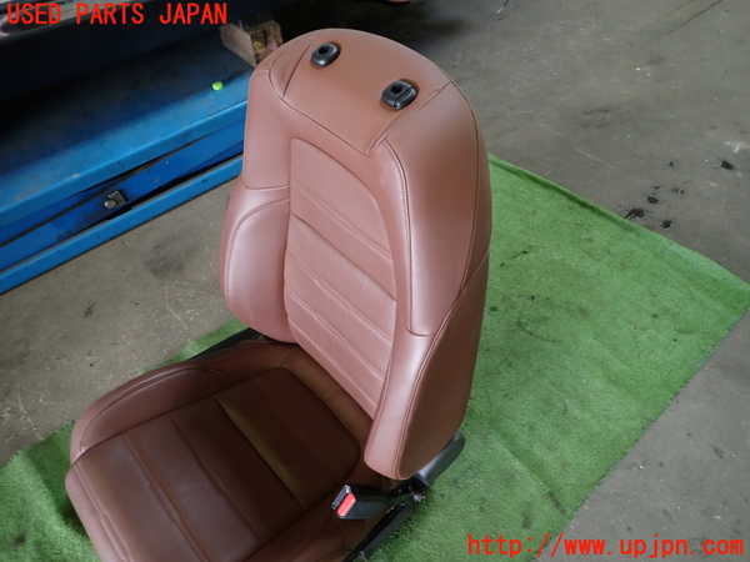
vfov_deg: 54.9
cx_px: 375
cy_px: 281
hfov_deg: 69.4
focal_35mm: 25
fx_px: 542
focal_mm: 4.5
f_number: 2
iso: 200
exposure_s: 1/30
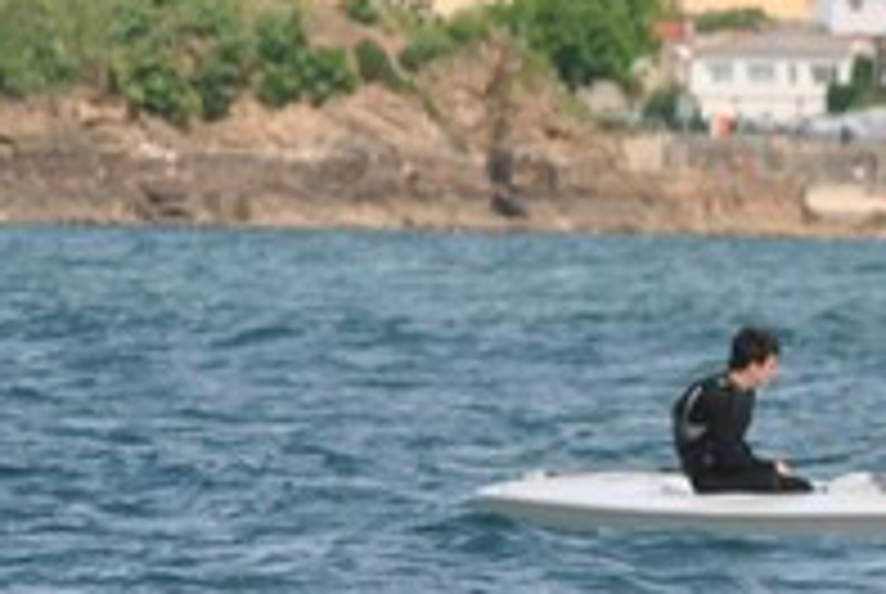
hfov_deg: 3.4
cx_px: 1210
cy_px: 670
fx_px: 15010
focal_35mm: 609
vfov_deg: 2.3
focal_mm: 100
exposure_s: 1/500
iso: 100
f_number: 5.6
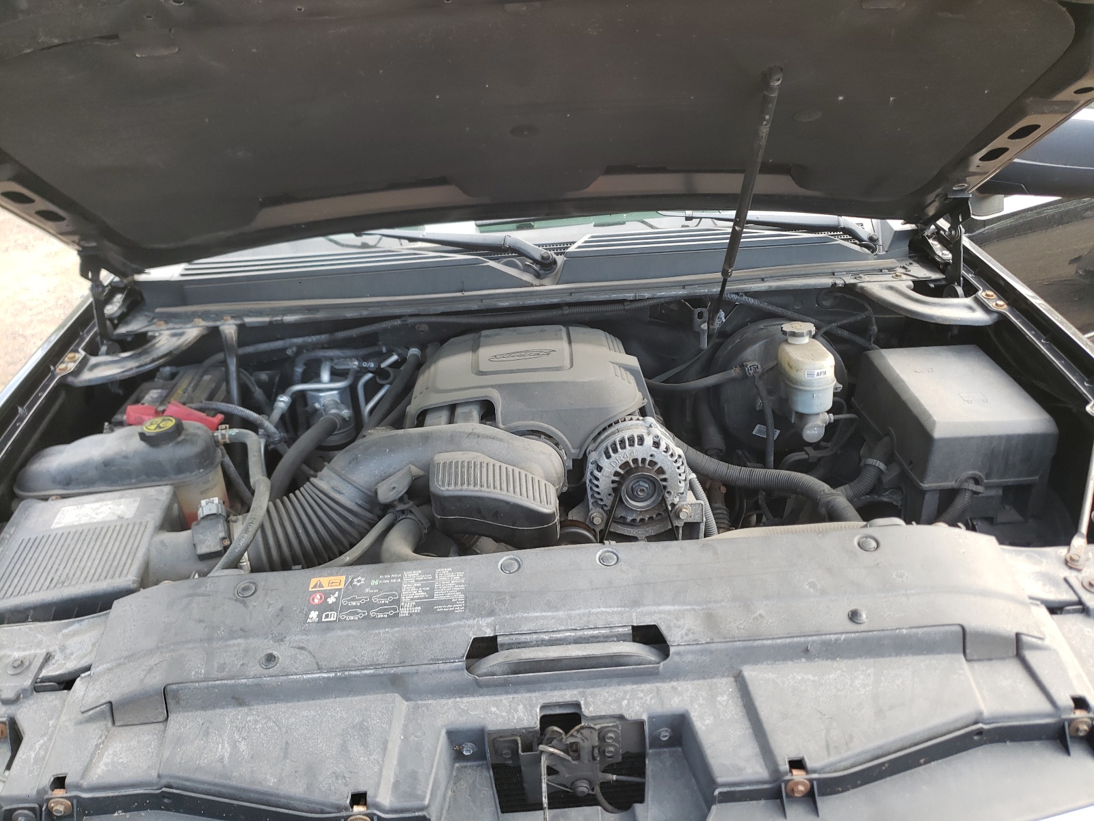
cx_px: 547
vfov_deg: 53.1
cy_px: 410
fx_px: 822
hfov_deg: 67.3
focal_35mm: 26
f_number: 1.5
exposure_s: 1/120
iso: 62
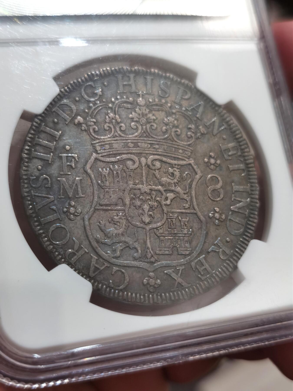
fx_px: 609
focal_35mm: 54
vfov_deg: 35.5
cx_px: 146
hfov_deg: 27.0
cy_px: 196
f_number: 16
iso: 160
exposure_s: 1/100
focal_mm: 5.56
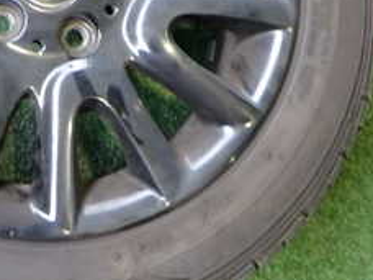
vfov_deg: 18.1
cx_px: 39
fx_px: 851
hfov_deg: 24.0
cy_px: -8
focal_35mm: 79
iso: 400
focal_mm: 5.4
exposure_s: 1/30
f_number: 2.3
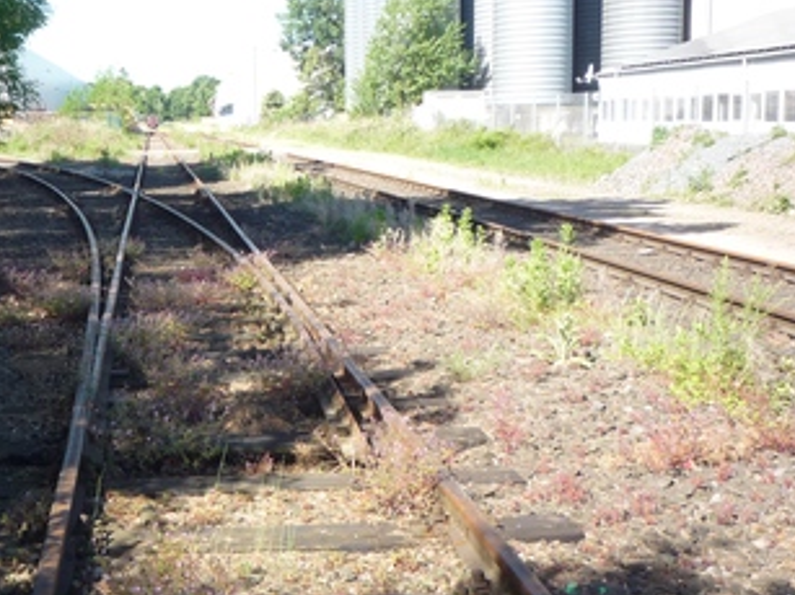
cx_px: 199
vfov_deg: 29.1
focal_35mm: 50
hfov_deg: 37.3
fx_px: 1148
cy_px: 282
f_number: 4
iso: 100
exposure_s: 1/200
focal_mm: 5.2
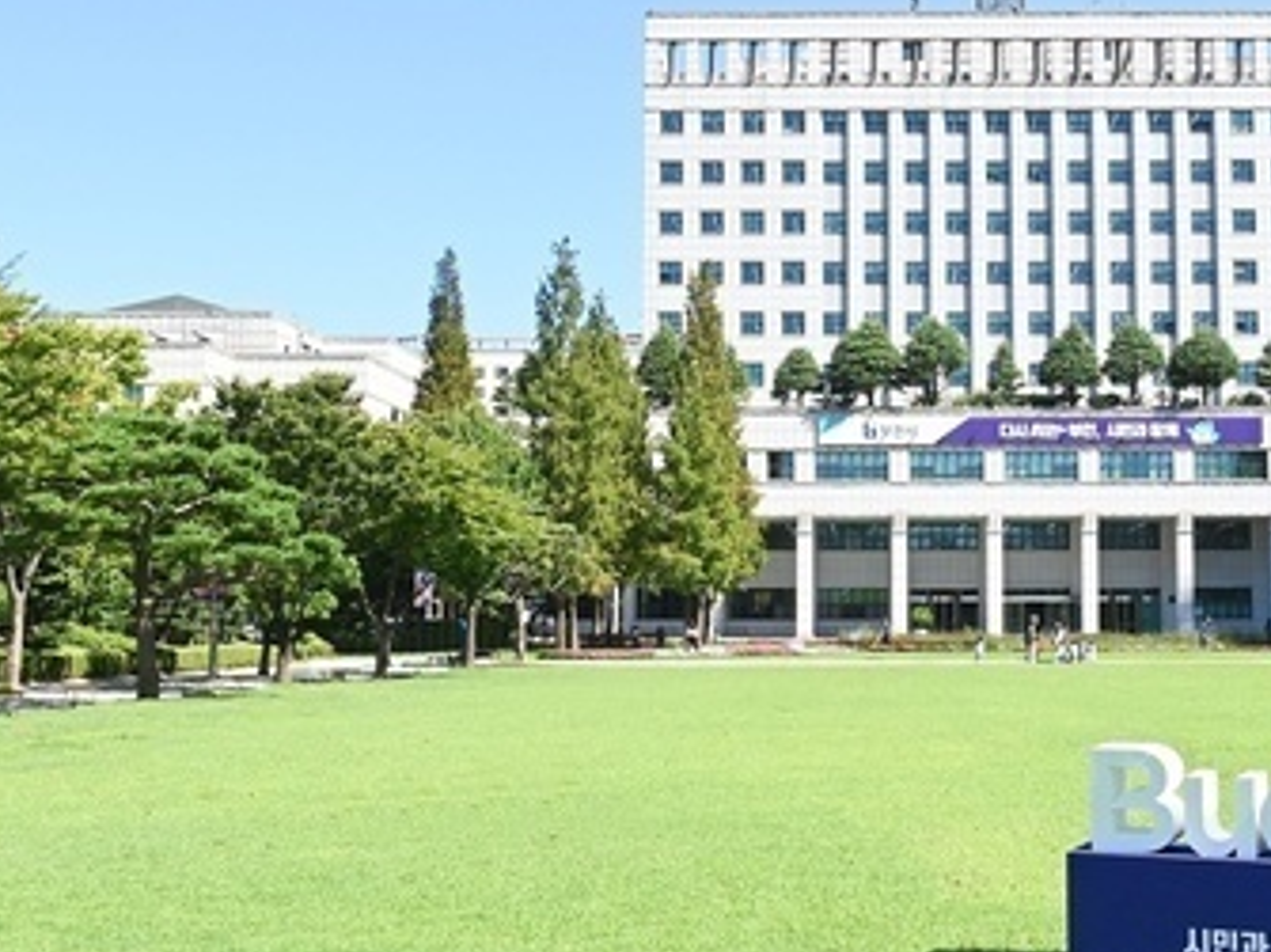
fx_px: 1652
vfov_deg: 32.1
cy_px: 412
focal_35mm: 45
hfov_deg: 40.1
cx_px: 1051
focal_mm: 28
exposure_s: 1/400
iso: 2000
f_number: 22
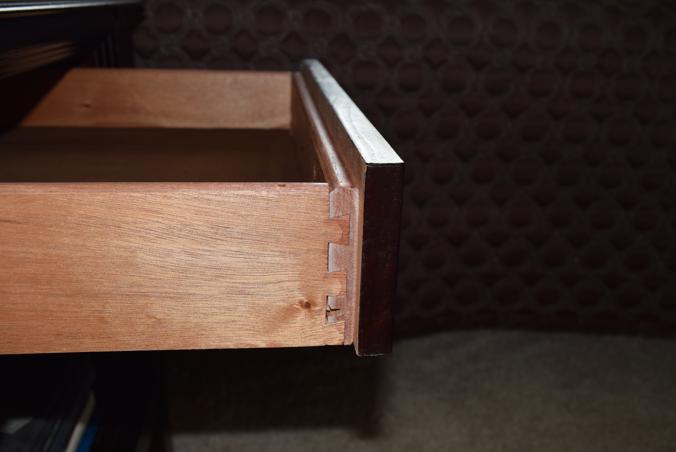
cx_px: 338
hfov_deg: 59.5
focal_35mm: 32
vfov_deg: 41.8
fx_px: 592
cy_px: 226
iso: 100
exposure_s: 1/60
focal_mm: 21
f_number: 8
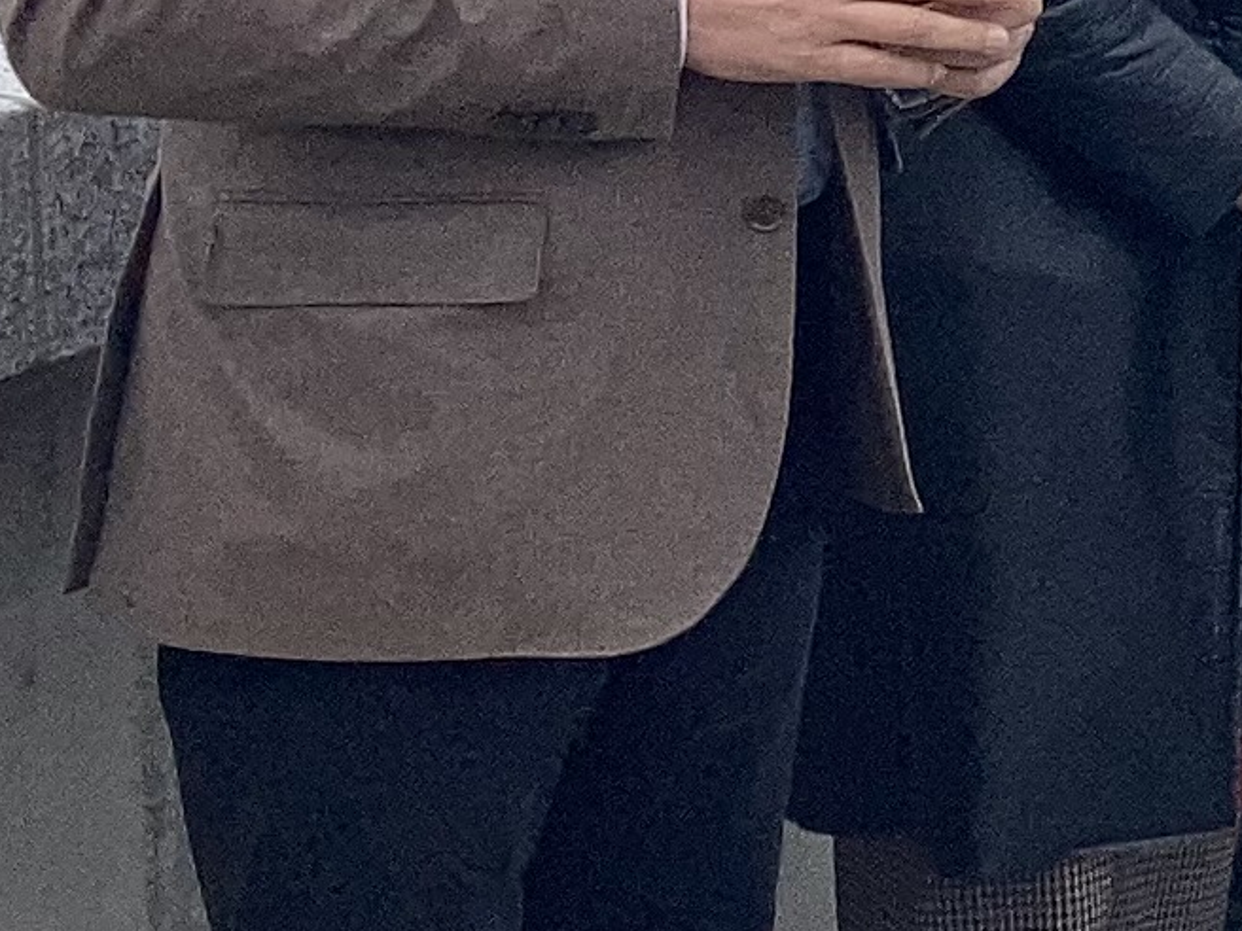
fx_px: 6171
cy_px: -399
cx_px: 3565
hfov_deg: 9.4
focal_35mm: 172
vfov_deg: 8.5
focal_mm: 3.99
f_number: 1.8
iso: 20
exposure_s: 1/1000
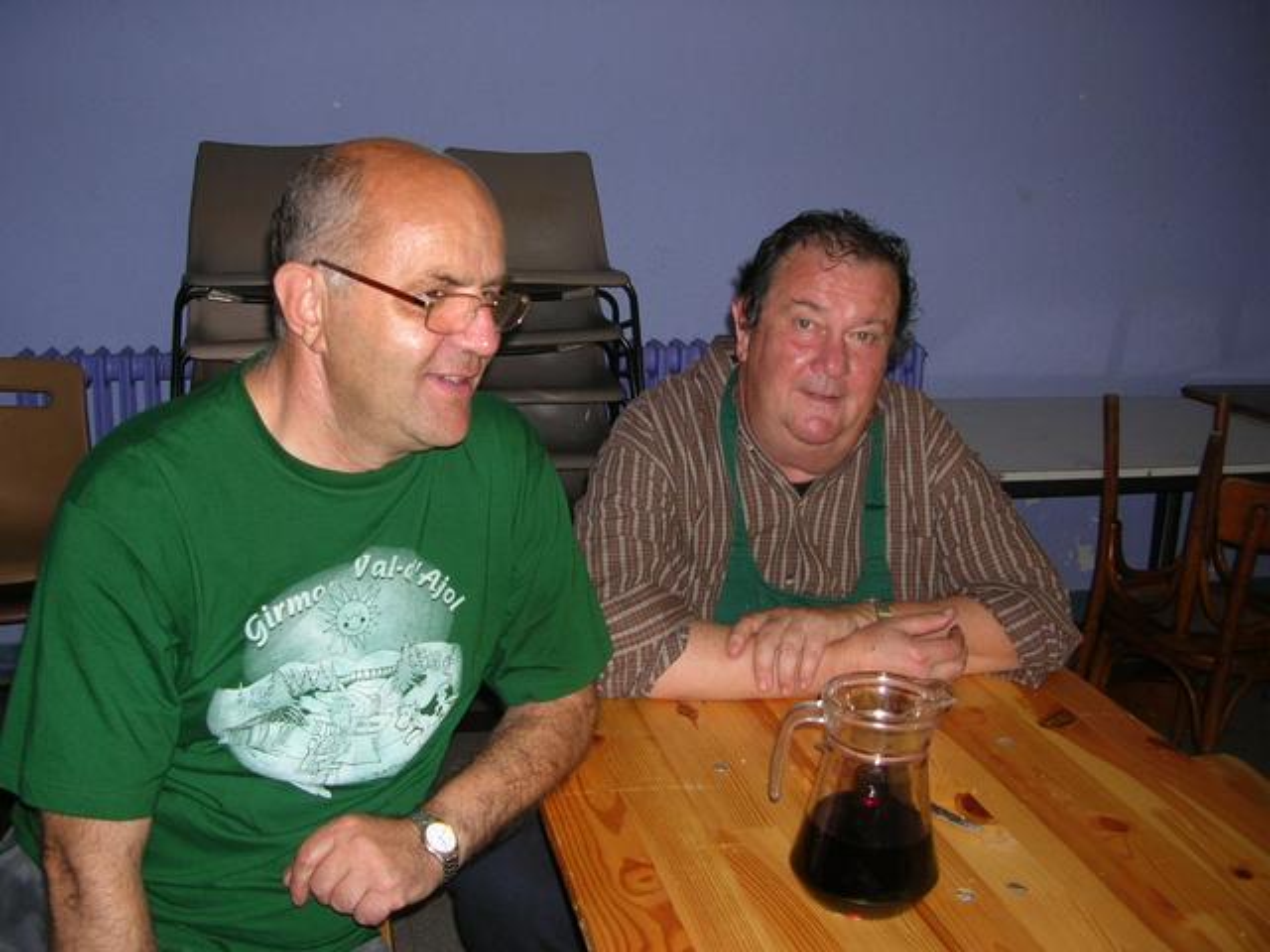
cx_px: 635
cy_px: 476
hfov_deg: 52.6
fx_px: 1284
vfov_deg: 40.7
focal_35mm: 35
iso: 62
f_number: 2.8
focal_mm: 5.8
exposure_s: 1/60.1
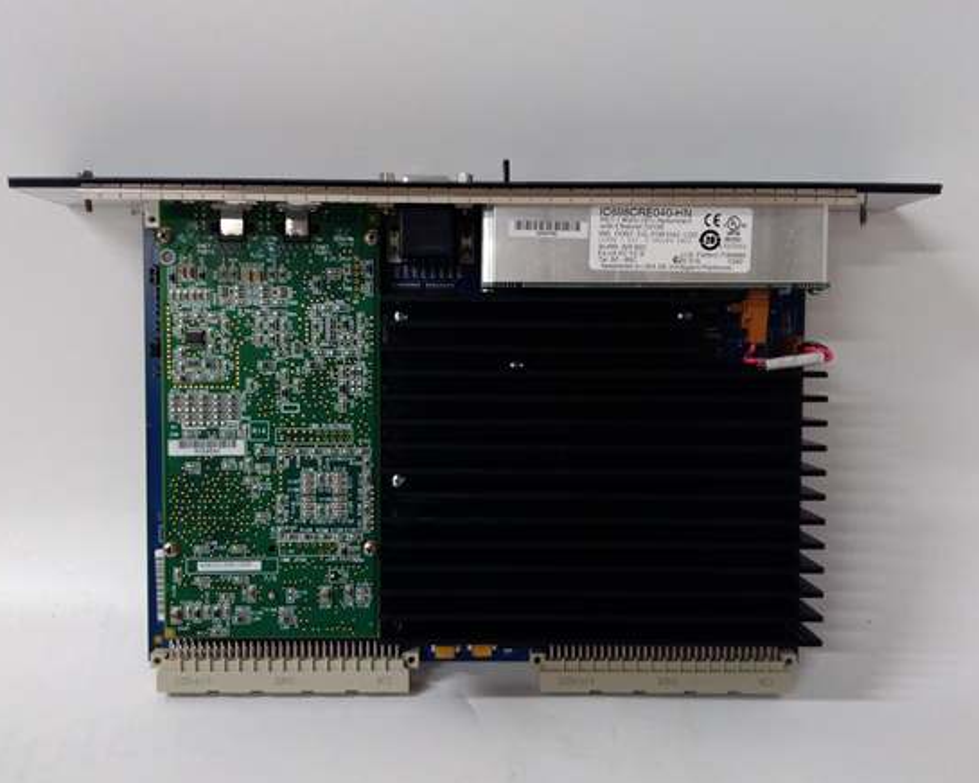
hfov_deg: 60.4
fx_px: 840
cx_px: 490
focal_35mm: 29
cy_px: 390
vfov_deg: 50.0
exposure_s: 1/33
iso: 445
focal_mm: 3.79
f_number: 2
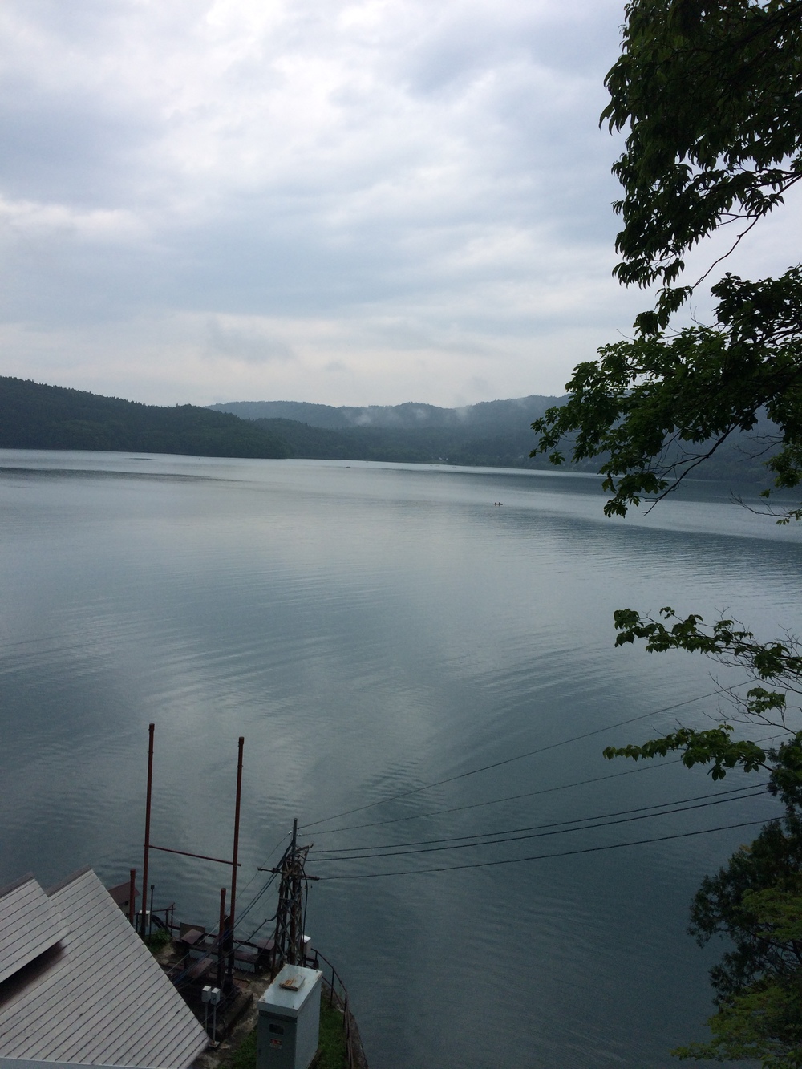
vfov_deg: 61.7
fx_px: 896
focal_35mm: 29
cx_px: 401
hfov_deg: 48.2
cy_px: 534
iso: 32
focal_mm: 4.15
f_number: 2.2
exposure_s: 1/1368
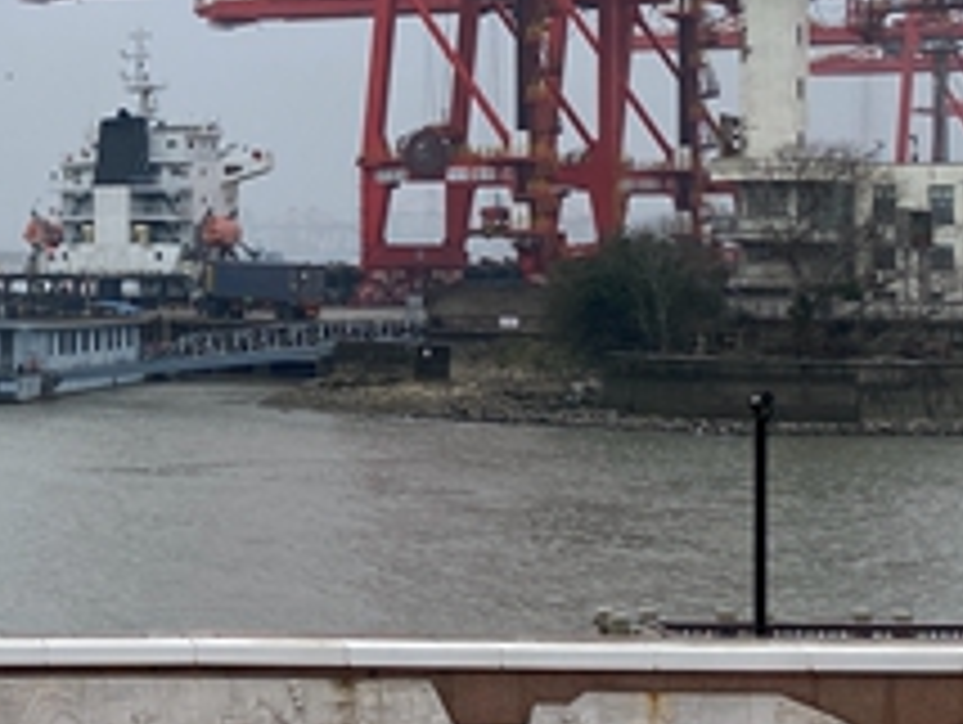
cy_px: 144
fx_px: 2702
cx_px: -108
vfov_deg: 15.2
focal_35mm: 97
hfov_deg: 19.3
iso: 32
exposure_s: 1/1218
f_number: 1.8
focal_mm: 4.25
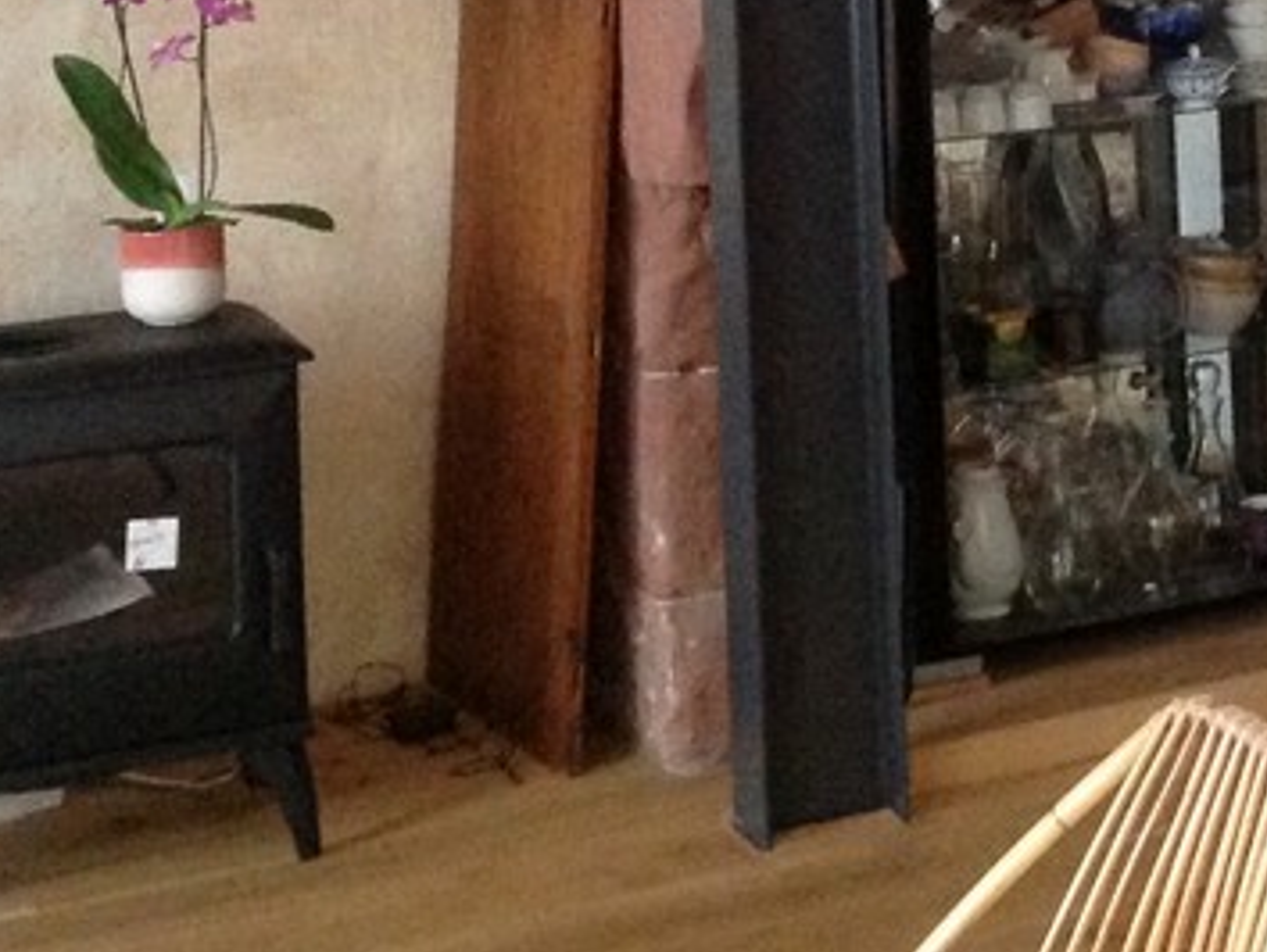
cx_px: 1063
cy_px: -227
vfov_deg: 14.2
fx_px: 3699
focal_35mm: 101
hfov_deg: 19.2
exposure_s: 1/17
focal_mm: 4.28
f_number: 2.4
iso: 640
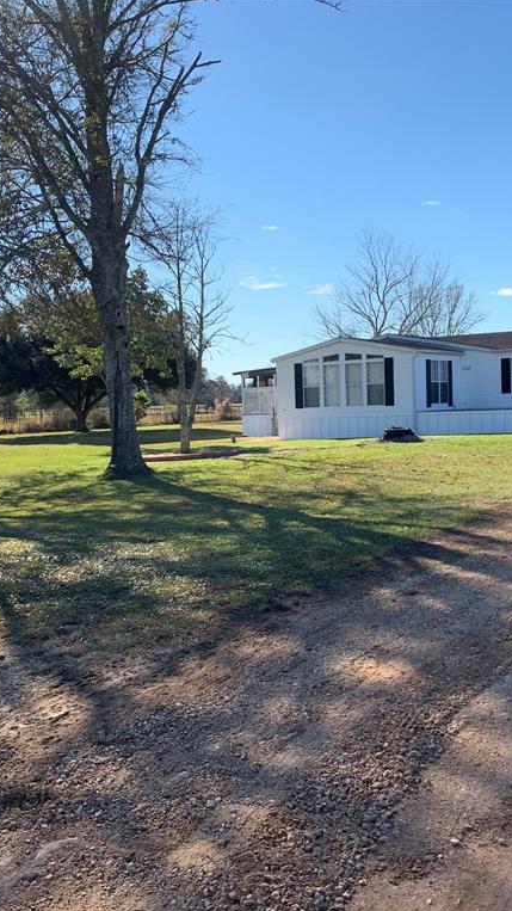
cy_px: 456
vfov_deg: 52.8
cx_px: 269
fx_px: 917
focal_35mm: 38
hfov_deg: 31.2
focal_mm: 4.25
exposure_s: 1/1812
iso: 25
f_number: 1.8
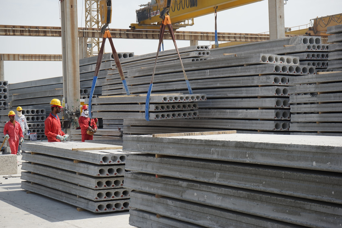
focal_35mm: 66
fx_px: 627
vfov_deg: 20.6
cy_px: 114
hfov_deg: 30.5
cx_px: 171
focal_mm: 66
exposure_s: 1/250
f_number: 9
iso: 100
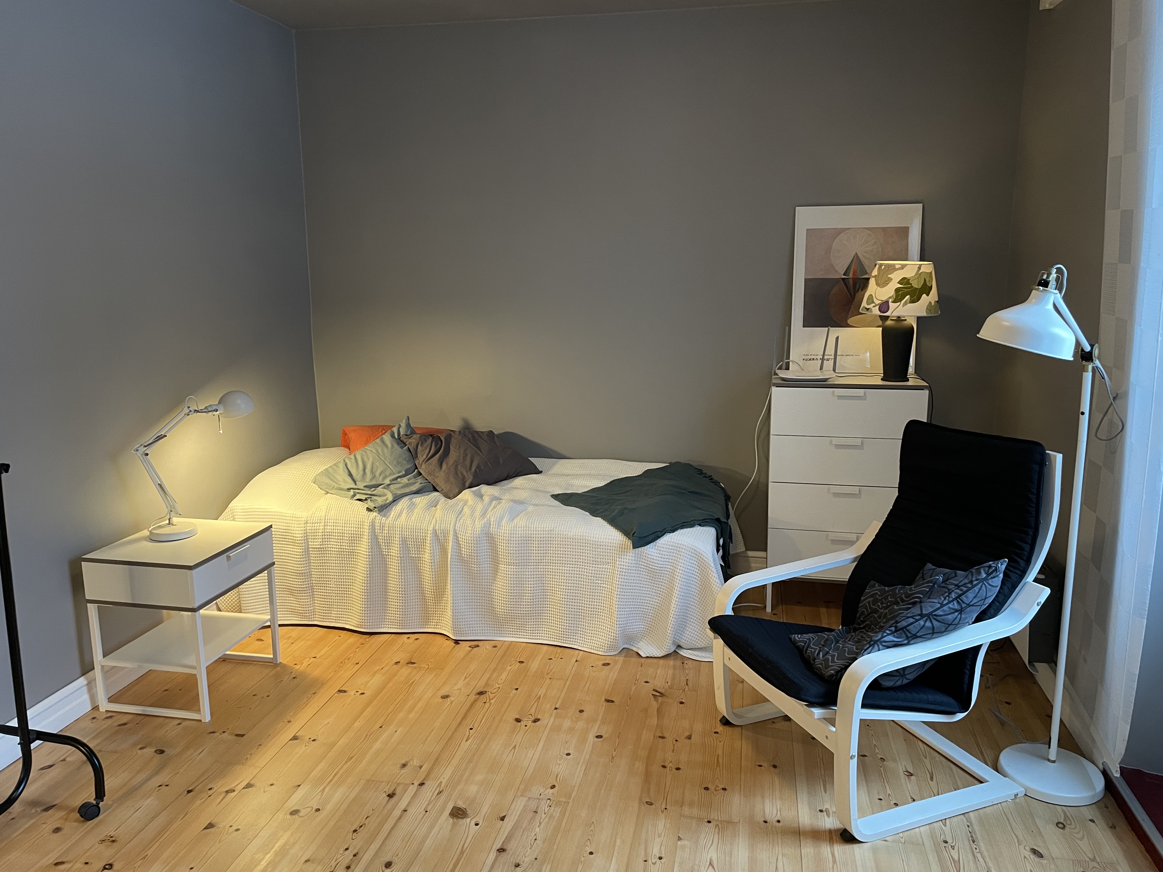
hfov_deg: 67.3
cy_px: 436
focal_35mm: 26
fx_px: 874
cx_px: 582
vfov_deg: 53.1
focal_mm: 4.2
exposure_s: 1/50
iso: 250
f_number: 1.6
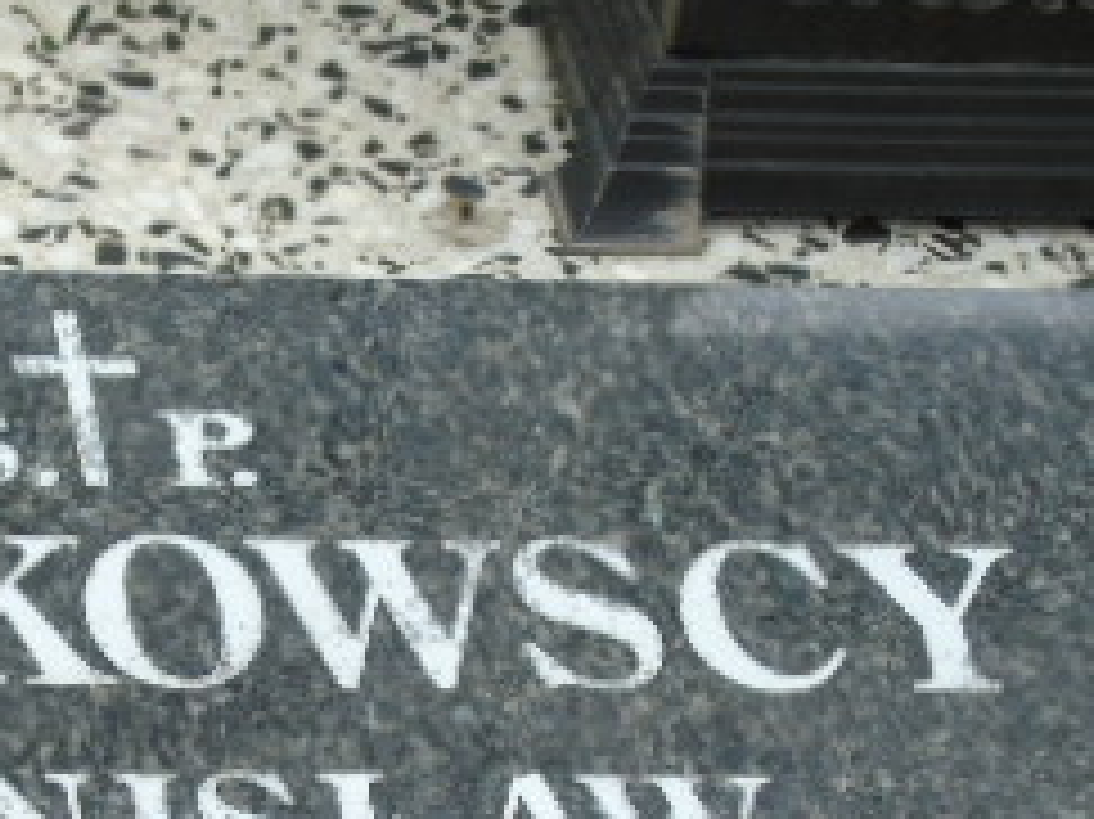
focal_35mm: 327
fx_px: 10329
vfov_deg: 4.5
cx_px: 234
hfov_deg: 6.1
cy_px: 963
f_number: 4.6
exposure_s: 1/80
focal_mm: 22
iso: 80
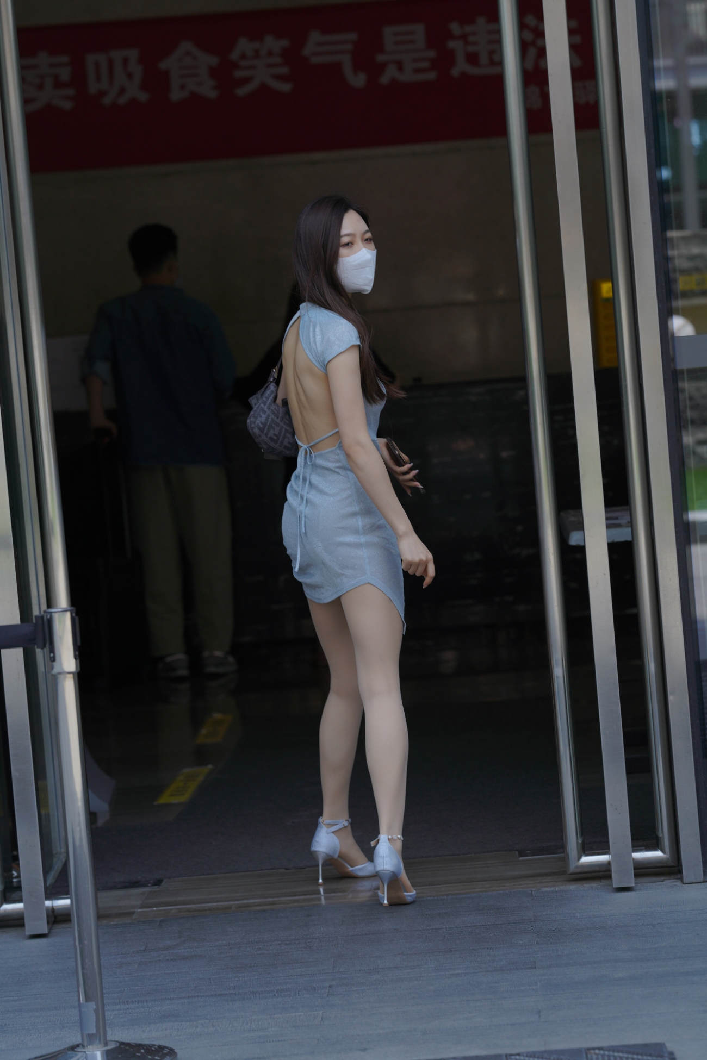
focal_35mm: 135
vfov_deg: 15.2
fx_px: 3977
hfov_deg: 10.2
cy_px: 530
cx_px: 354
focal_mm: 135
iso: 200
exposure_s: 1/640
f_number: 4.5
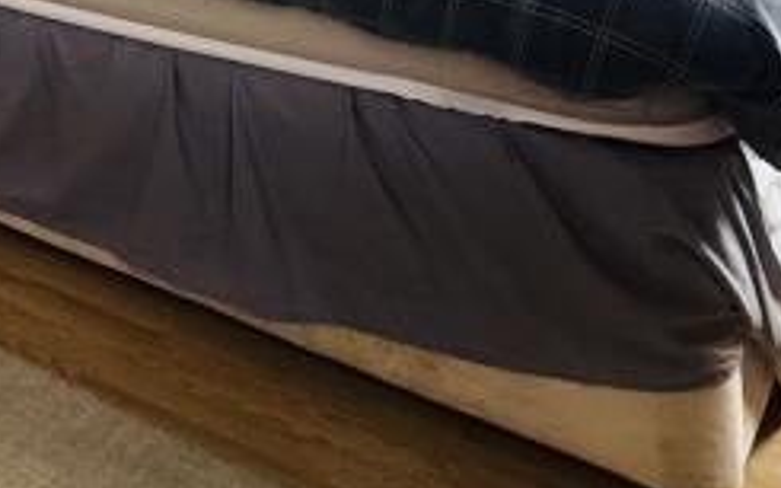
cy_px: -450
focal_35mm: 62
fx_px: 1319
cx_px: -26
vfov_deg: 16.6
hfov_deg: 30.3
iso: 160
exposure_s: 1/100
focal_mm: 2.22
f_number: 2.2
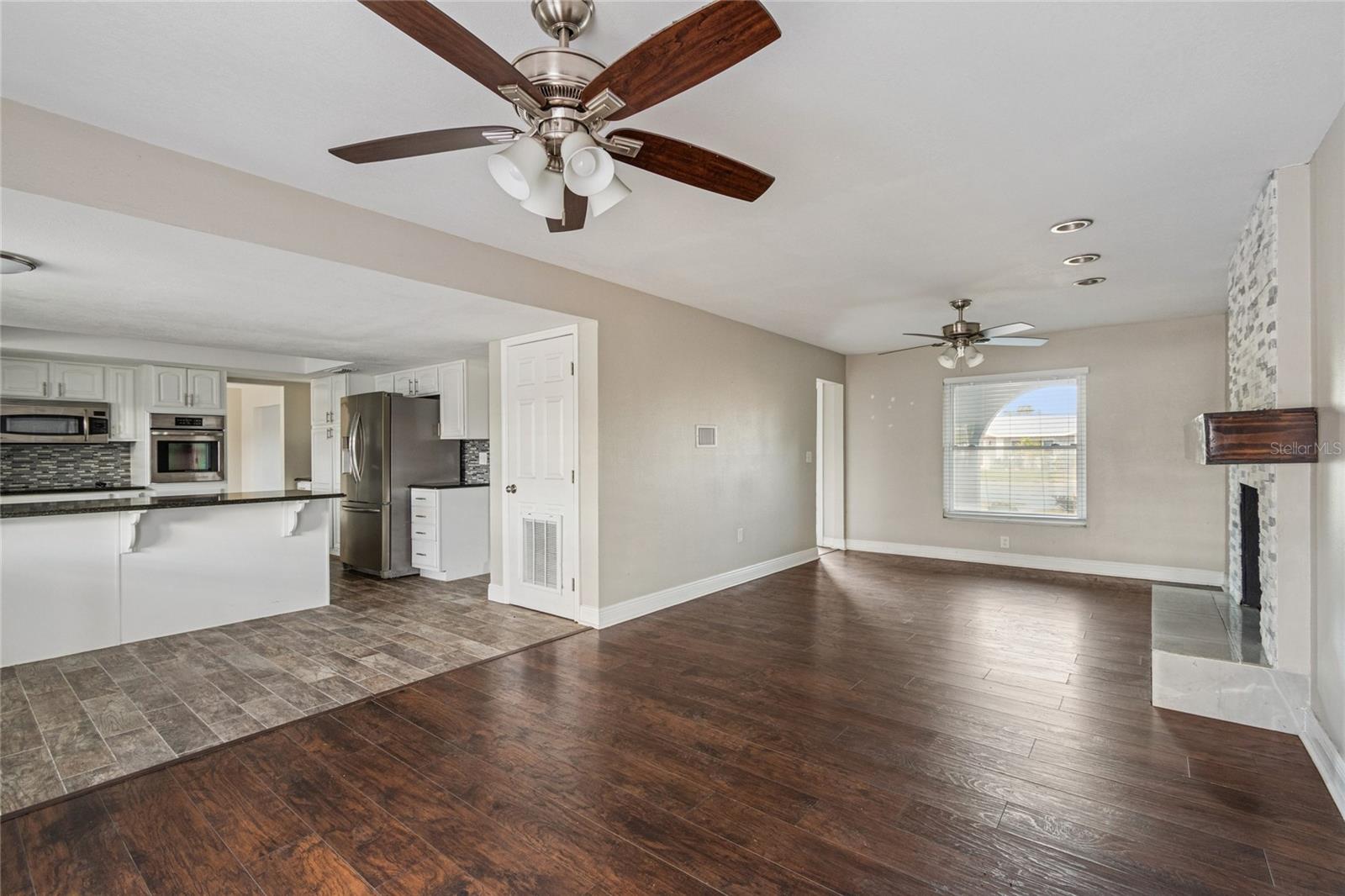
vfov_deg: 77.3
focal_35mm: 15
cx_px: 672
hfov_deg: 100.4
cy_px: 448
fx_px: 560
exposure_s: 1/20
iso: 640
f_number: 7.1
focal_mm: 10
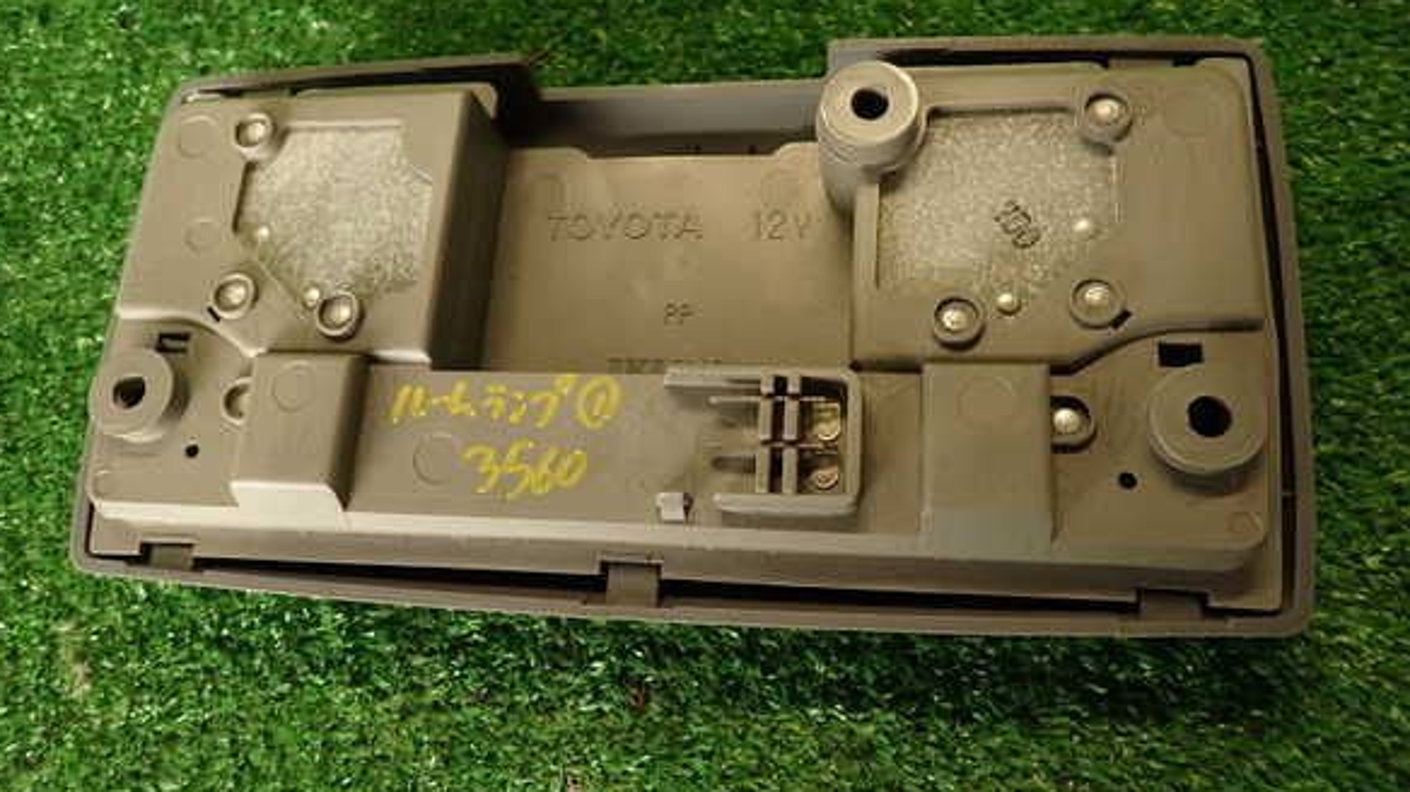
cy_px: 340
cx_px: 712
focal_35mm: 28
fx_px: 1046
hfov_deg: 67.9
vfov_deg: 41.4
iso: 200
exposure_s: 1/60
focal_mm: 4.5
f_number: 2
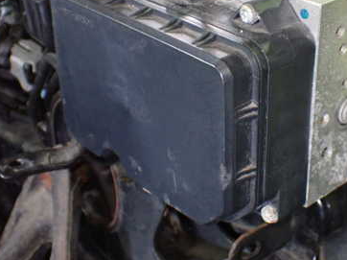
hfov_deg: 28.4
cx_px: 231
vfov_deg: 21.5
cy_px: 86
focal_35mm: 68
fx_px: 681
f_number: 2.8
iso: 1000
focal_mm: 7.31
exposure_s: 1/40
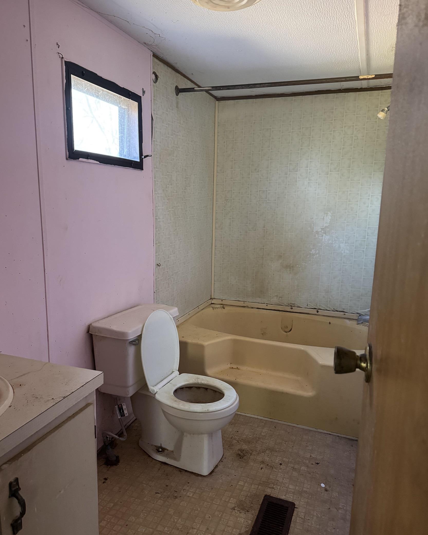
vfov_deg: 66.0
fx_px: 412
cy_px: 280
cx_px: 210
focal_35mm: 26
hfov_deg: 54.9
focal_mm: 6.76
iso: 800
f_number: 1.78
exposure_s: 1/53
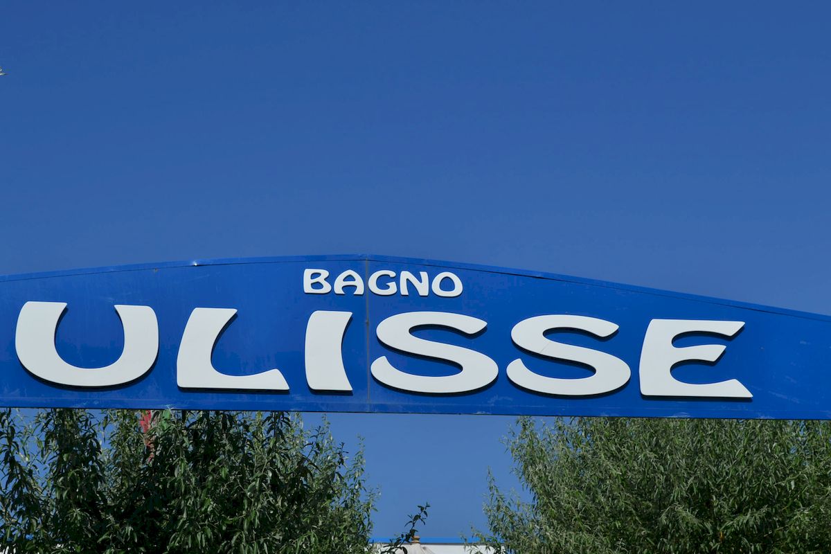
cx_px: 416
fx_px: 1731
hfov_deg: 27.0
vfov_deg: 18.2
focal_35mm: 75
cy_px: 277
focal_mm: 50
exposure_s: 1/400
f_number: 10
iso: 100
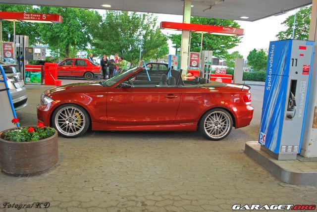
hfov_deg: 61.9
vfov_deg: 43.7
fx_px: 264
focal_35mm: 30
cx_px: 158
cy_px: 106
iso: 560
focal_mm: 20
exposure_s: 1/30
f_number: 3.8
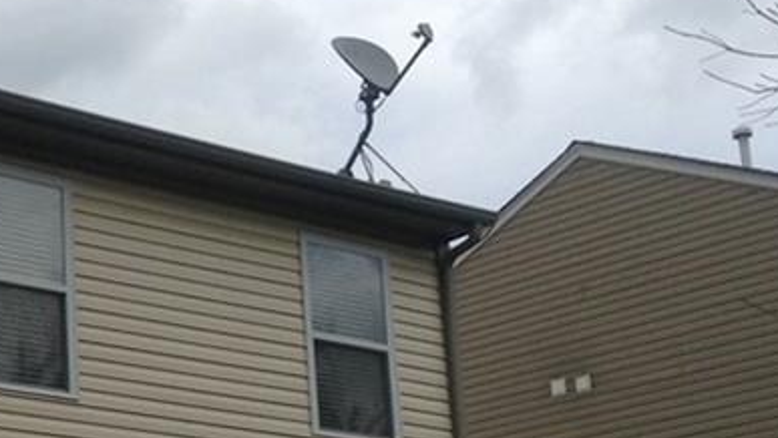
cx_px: -127
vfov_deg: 12.5
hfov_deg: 21.1
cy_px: 480
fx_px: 1960
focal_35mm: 95
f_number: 2.4
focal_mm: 3.3
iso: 25
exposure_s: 1/1567
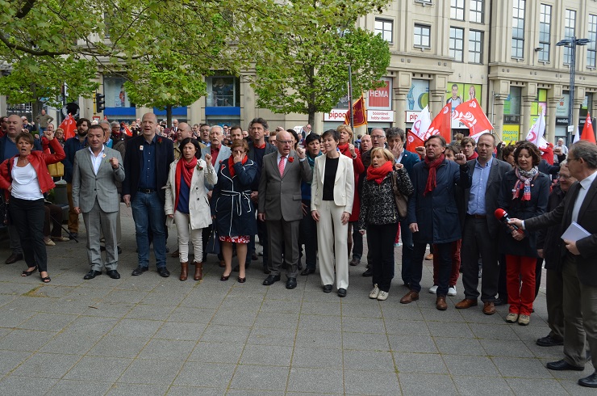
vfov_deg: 39.8
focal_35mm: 33
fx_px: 546
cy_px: 198
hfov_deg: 57.3
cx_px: 298
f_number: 7.1
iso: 200
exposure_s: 1/200
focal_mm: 22
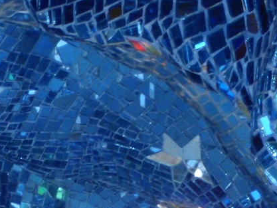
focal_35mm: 161
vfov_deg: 8.8
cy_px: 371
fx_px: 1289
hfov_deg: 11.6
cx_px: -169
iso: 200
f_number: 4.3
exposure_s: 1/40
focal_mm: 7.57
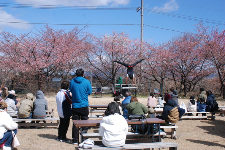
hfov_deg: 37.8
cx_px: 112
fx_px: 328
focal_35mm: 52
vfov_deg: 25.8
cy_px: 75
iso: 500
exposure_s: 1/640
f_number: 13
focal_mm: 35
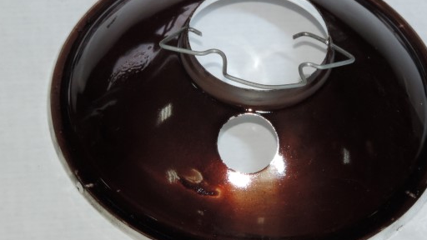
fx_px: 2389
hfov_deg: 10.2
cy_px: 98
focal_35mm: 211
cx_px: 244
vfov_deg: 5.8
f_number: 4.4
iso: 200
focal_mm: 27.6
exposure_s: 1/60
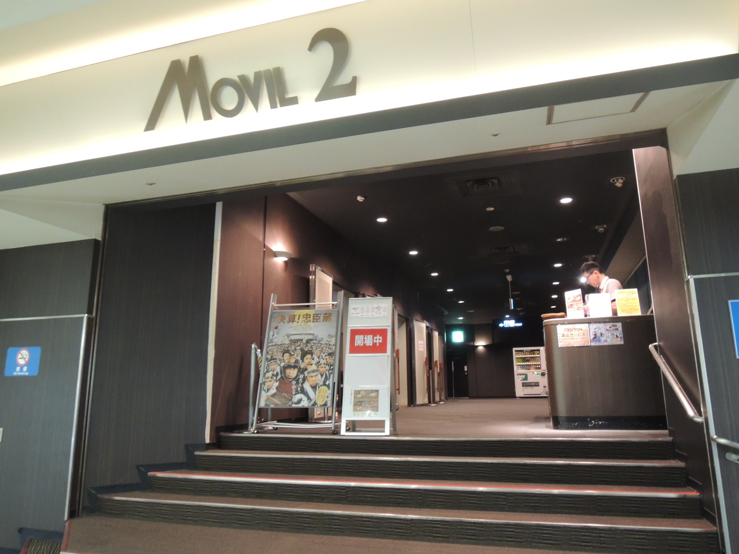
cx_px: 370
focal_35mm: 24
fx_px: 512
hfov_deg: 71.6
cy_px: 277
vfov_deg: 56.8
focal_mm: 4.3
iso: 640
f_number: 2.8
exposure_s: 1/8
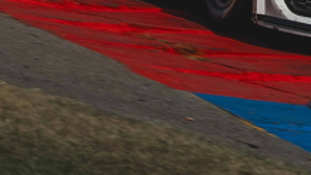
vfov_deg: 4.5
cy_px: -90
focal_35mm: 265
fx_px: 2185
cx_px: 373
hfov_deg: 8.1
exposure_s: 1/640
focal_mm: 70
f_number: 9
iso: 100
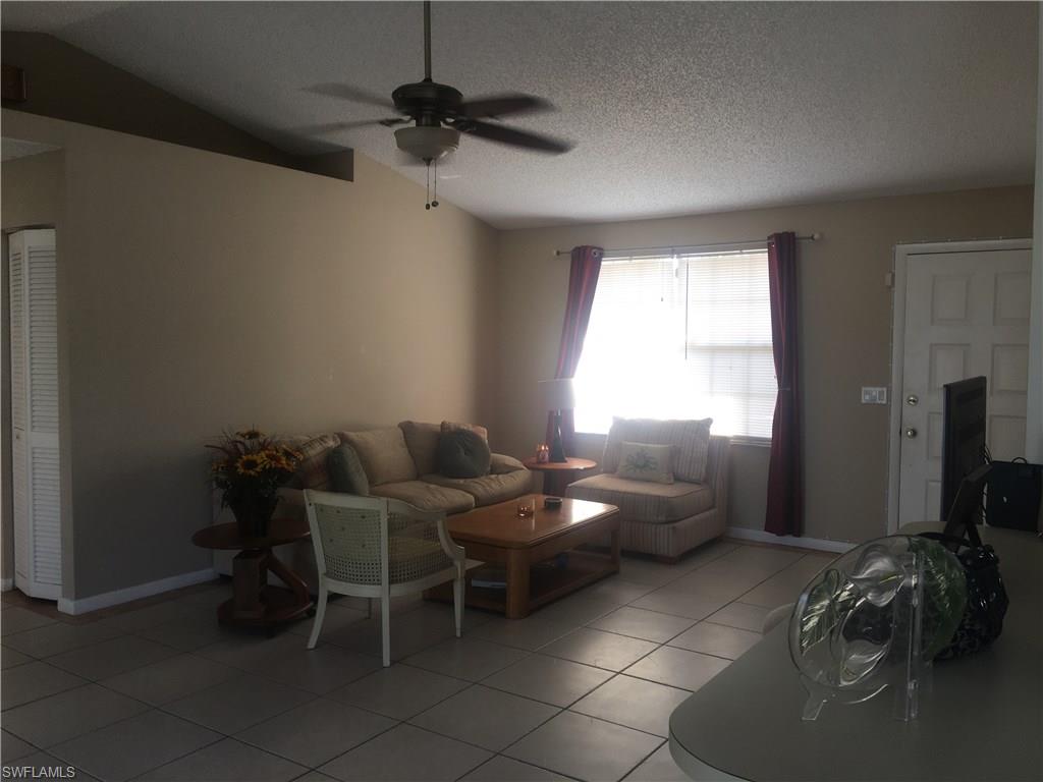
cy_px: 391
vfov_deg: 48.2
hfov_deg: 61.7
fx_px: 874
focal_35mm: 29
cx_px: 522
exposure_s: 1/40
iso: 25
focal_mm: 4.15
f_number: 2.2
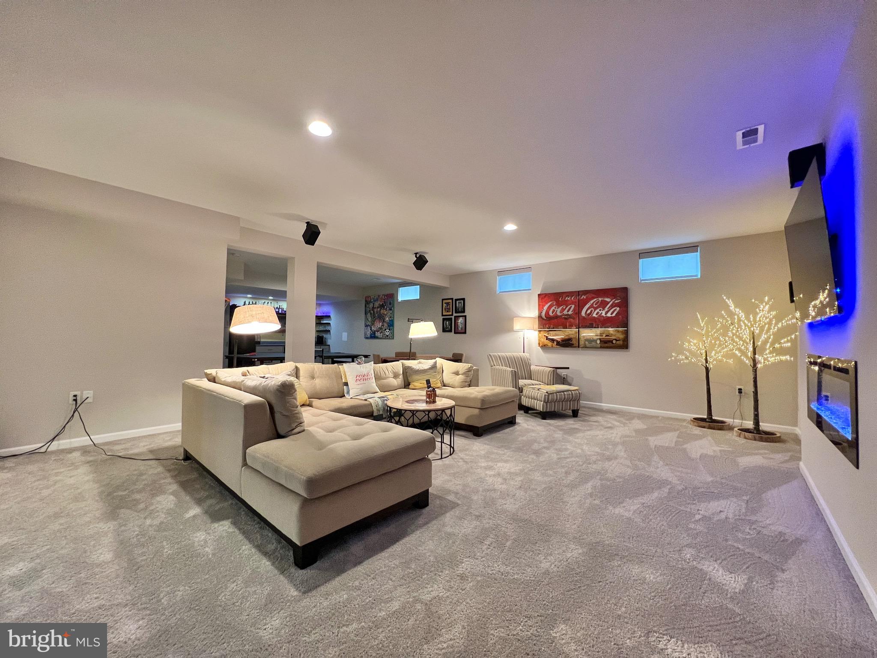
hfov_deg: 106.2
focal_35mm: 13
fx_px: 329
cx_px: 438
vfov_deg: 89.9
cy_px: 329
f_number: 1.8
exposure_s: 1/60
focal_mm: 1.57
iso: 320
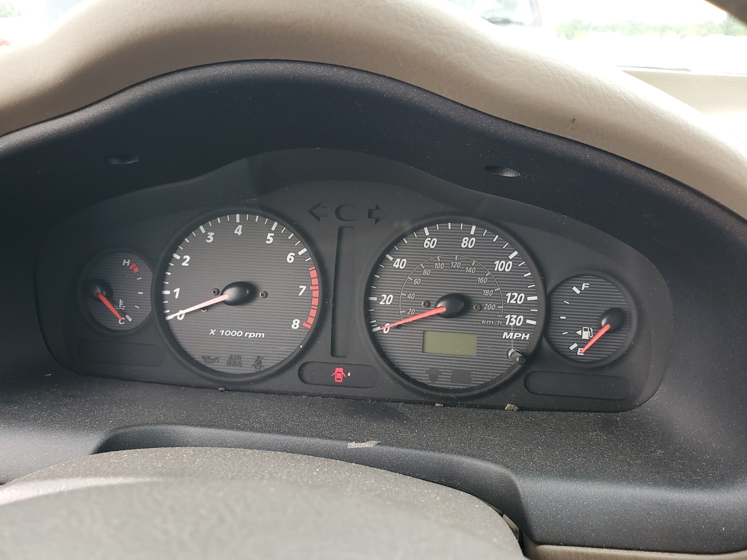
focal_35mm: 26
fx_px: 561
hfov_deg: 67.3
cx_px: 374
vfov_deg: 53.1
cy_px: 280
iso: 56
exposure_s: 1/60.2
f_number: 1.5
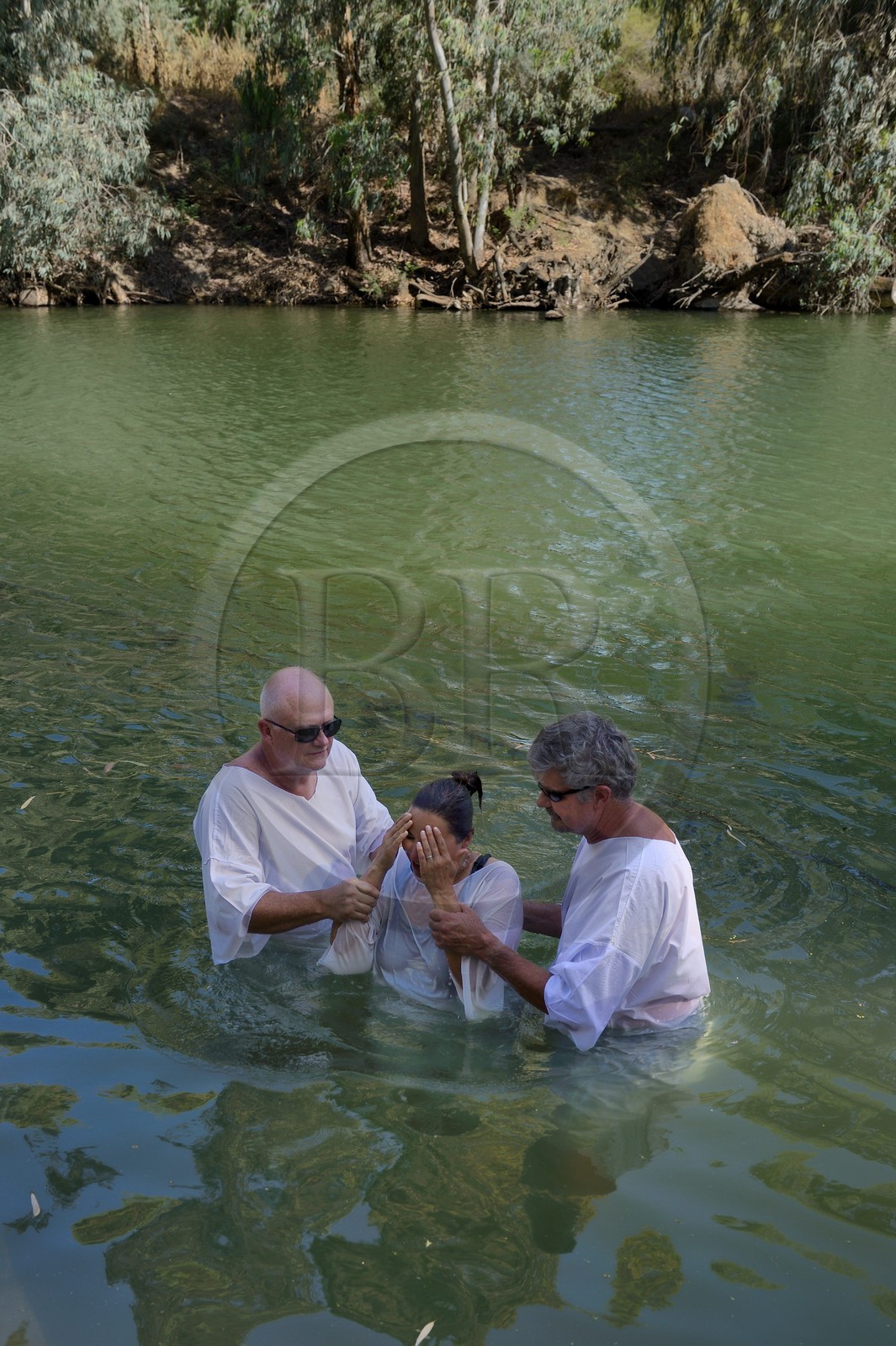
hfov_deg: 33.4
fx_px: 1495
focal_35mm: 40
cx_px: 448
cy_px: 673
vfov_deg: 48.5
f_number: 7.1
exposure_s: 1/250
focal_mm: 40
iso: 200
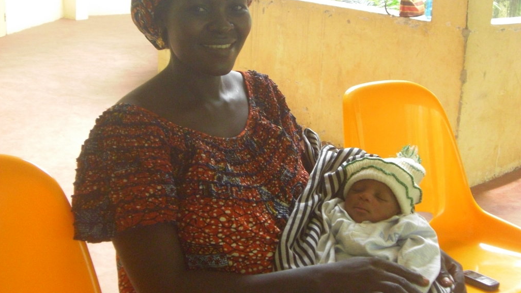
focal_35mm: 52
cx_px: 264
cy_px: 114
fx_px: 718
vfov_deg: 23.0
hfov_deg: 39.9
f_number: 3
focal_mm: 7.6
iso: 400
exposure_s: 1/100
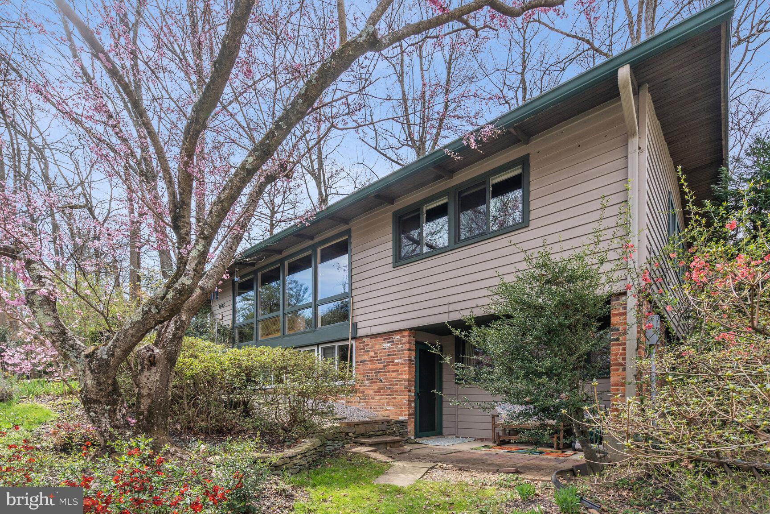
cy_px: 257
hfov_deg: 96.7
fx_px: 342
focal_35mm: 16
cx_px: 385
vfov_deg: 73.7
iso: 200
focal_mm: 16
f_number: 8
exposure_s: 1/250
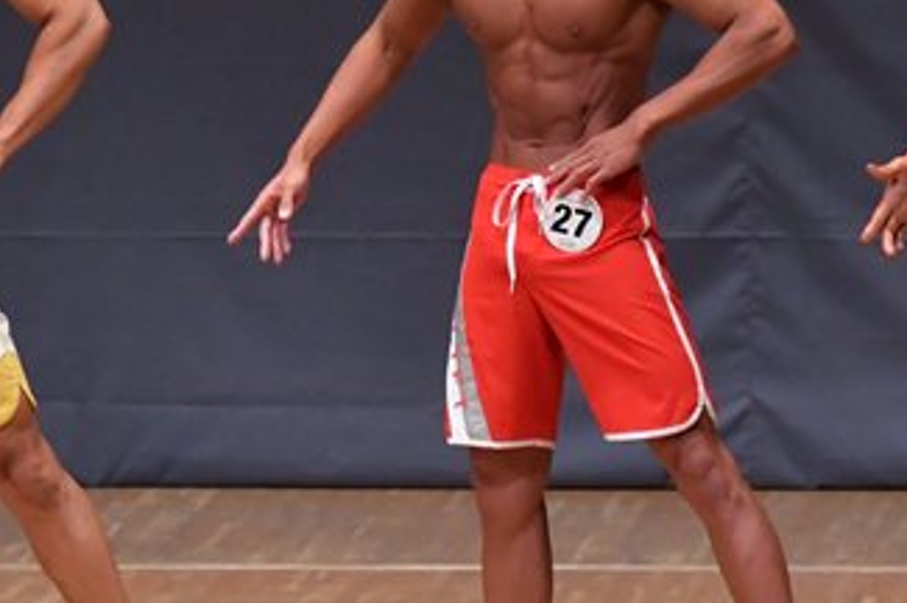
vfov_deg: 2.4
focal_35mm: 573
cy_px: 296
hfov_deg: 3.6
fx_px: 14422
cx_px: 811
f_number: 5.6
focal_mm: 160
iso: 6400
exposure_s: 1/400
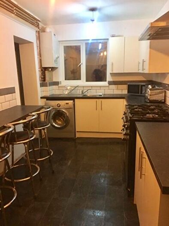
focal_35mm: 29
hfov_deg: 48.2
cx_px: 84
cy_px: 113
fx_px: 189
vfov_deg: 61.6
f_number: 2.2
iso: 250
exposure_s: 1/25
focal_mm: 4.15
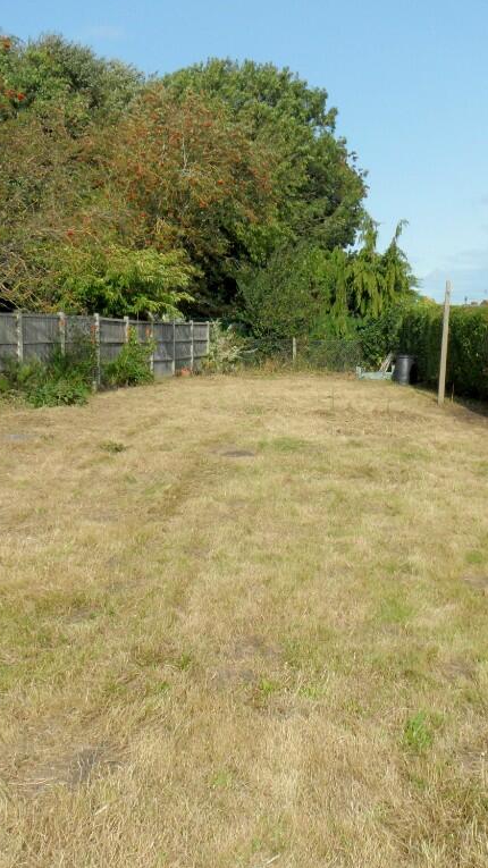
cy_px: 435
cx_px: 272
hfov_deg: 33.7
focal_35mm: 35
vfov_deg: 56.6
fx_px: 806
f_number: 4.6
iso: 80
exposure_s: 1/500
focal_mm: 3.9
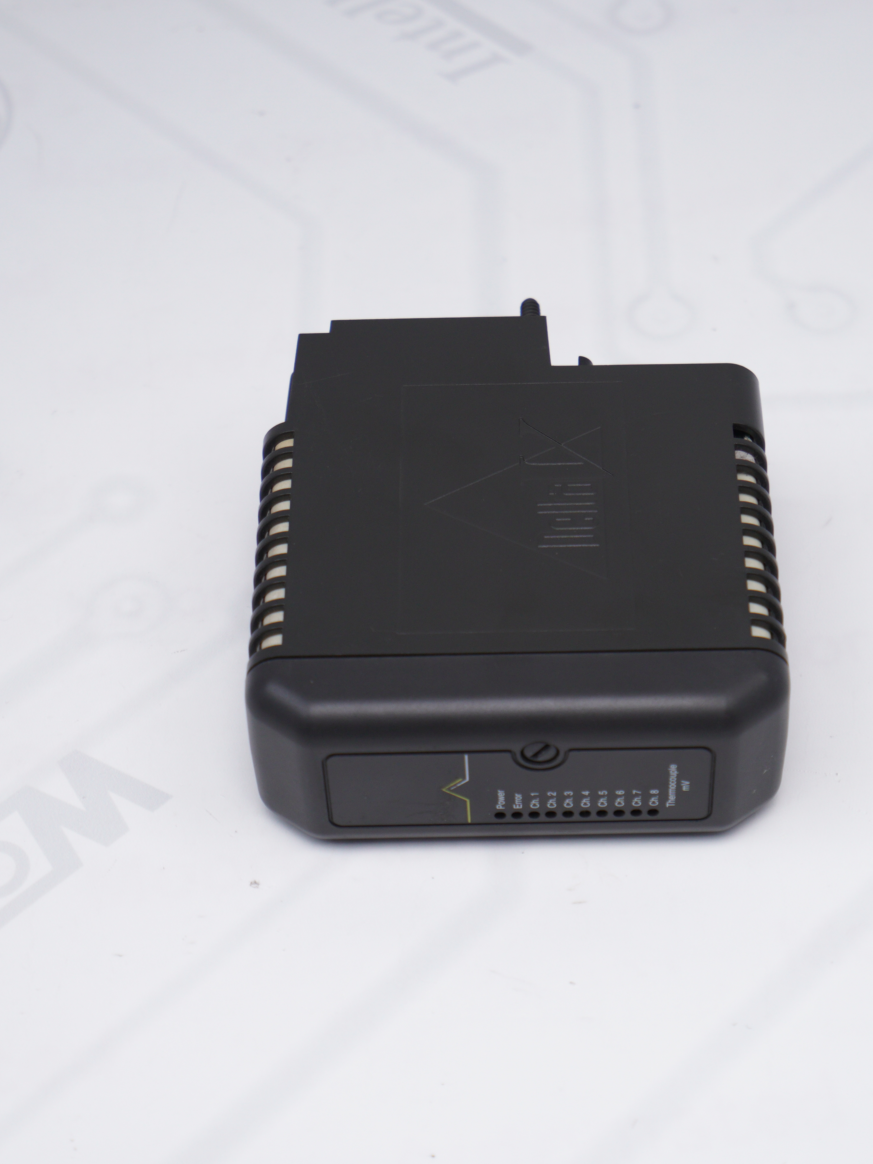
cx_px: 526
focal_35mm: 77
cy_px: 579
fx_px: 2580
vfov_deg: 25.4
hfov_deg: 19.2
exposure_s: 1/160
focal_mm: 35
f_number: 4
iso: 320
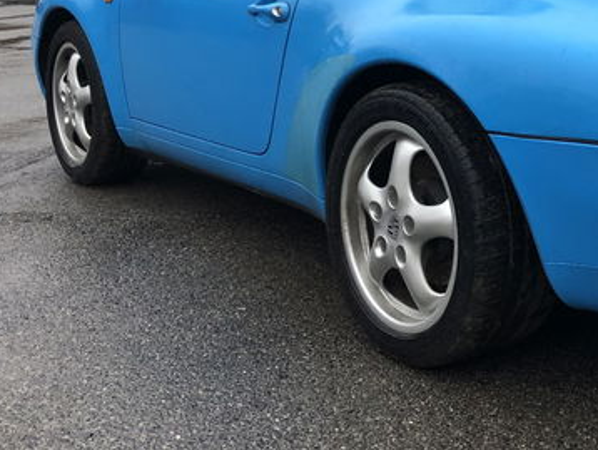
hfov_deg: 30.5
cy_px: 102
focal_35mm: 60
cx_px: 555
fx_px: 1037
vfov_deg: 24.1
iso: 40
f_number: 1.8
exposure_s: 1/33
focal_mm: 4
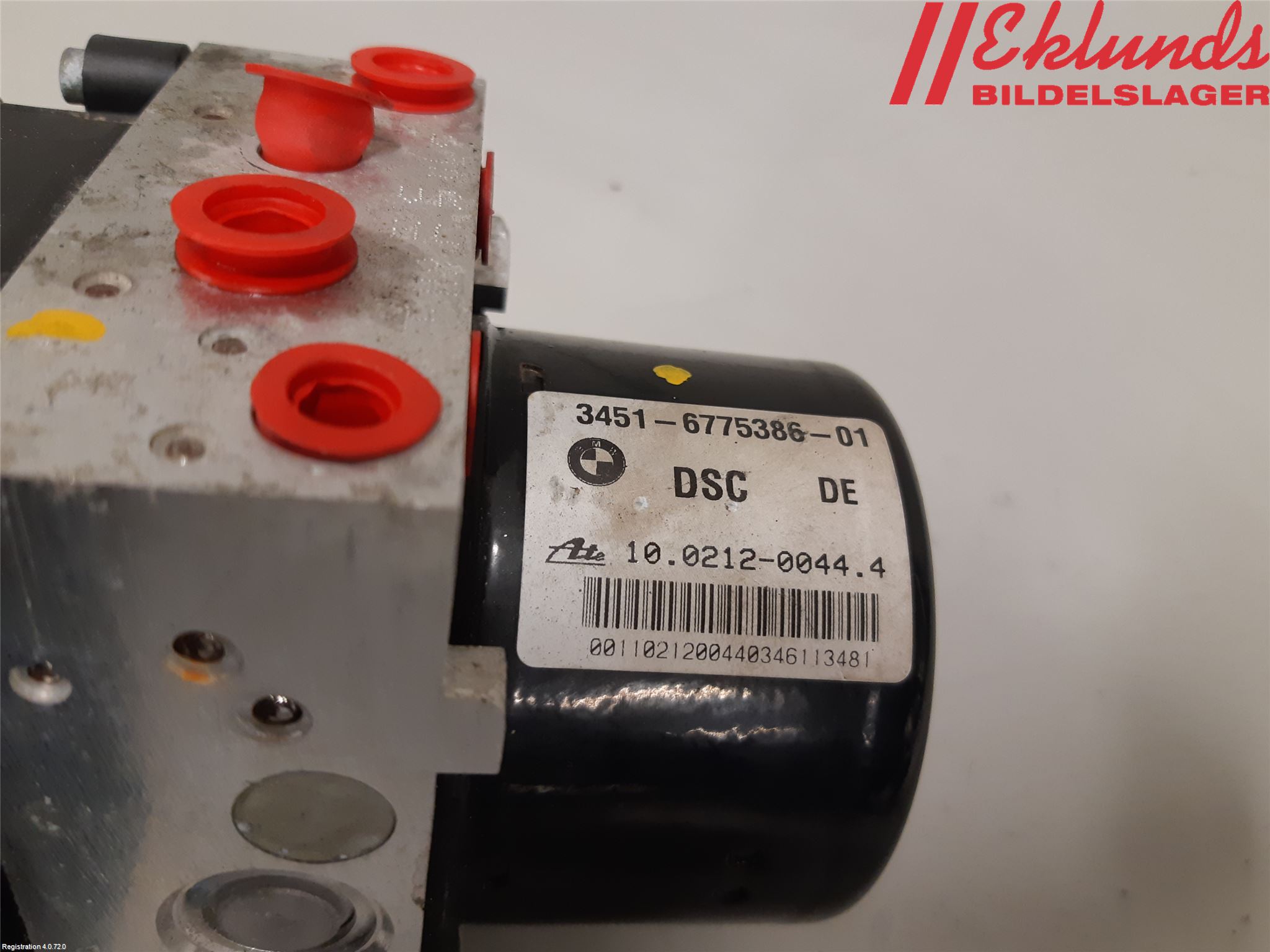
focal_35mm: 26
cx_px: 635
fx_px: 954
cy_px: 476
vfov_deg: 53.1
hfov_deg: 67.3
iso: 160
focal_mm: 3.93
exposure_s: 1/50
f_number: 1.7
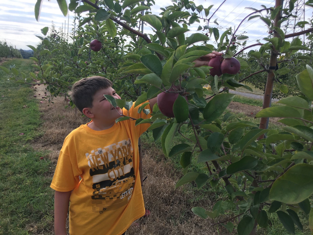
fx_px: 262
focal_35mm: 29
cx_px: 156
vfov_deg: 48.2
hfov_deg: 61.7
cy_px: 118
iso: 25
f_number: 2.2
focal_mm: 4.15
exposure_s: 1/651
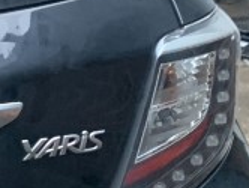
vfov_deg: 9.3
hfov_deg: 11.7
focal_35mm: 160
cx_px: -156
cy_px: 170
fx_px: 1153
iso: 320
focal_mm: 4.25
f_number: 1.8
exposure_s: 1/60
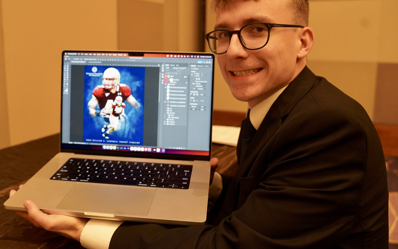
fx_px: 369
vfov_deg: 37.2
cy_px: 107
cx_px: 179
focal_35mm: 34
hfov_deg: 56.6
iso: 5000
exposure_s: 1/160
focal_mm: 29
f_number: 4
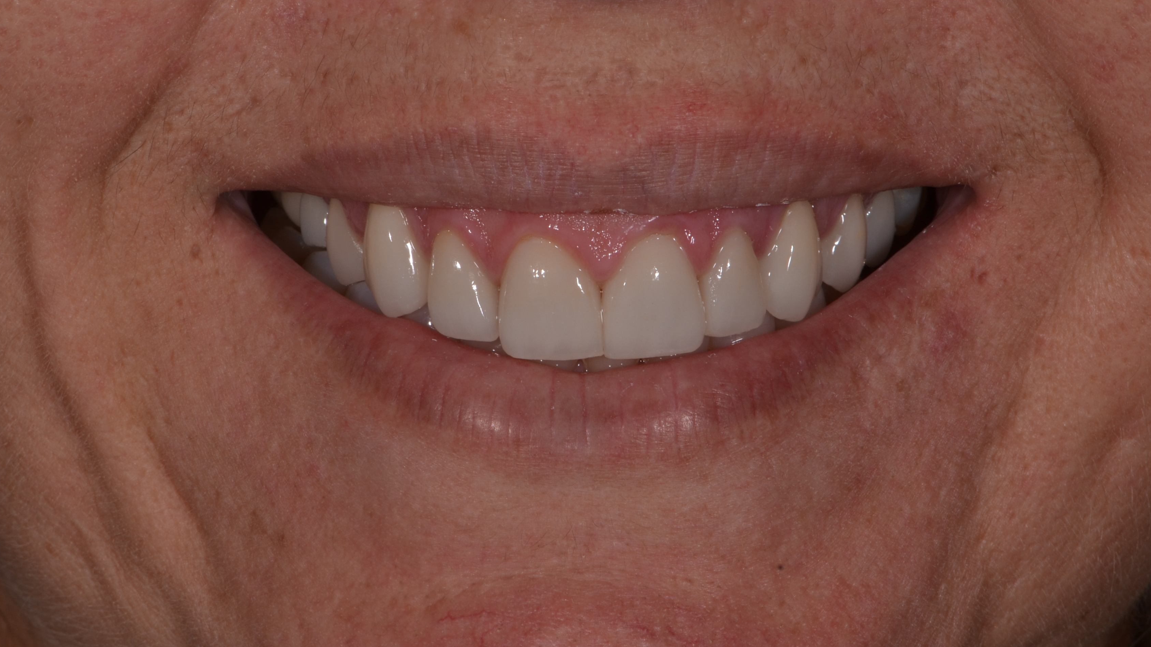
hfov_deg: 12.8
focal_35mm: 169
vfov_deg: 7.2
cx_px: 583
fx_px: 5144
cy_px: 296
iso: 100
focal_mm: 105
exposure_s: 1/100
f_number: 25
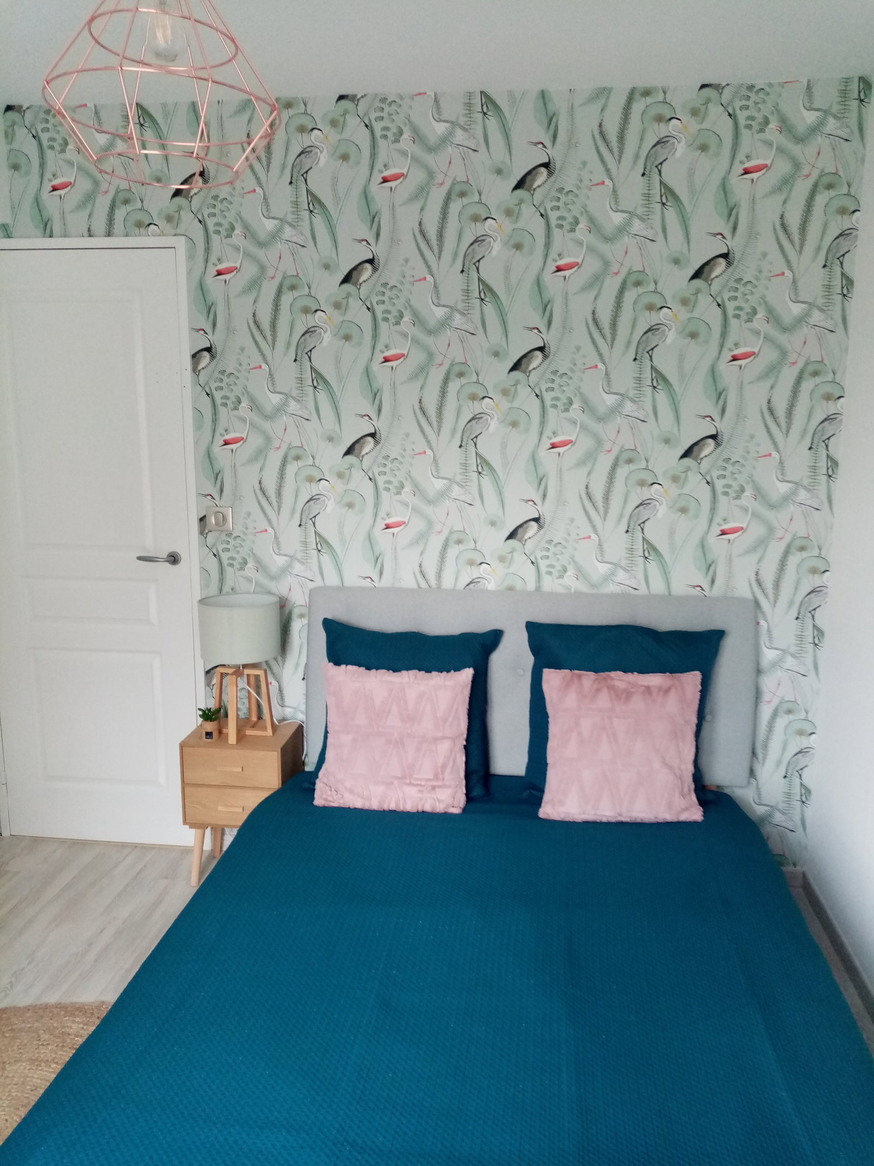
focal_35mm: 26
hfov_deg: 53.1
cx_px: 437
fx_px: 875
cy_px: 583
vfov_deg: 67.3
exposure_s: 1/33.3
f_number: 1.8
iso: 360
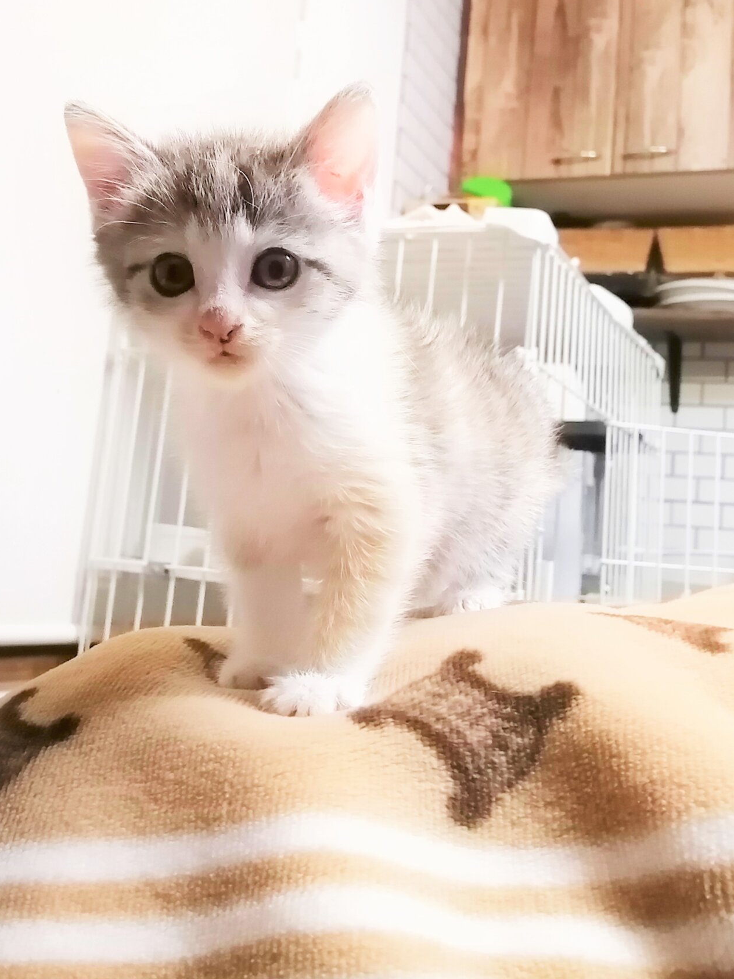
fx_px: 1159
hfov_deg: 35.1
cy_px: 375
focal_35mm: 41
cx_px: 377
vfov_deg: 45.4
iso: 500
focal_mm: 3.62
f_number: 1.8
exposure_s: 1/120
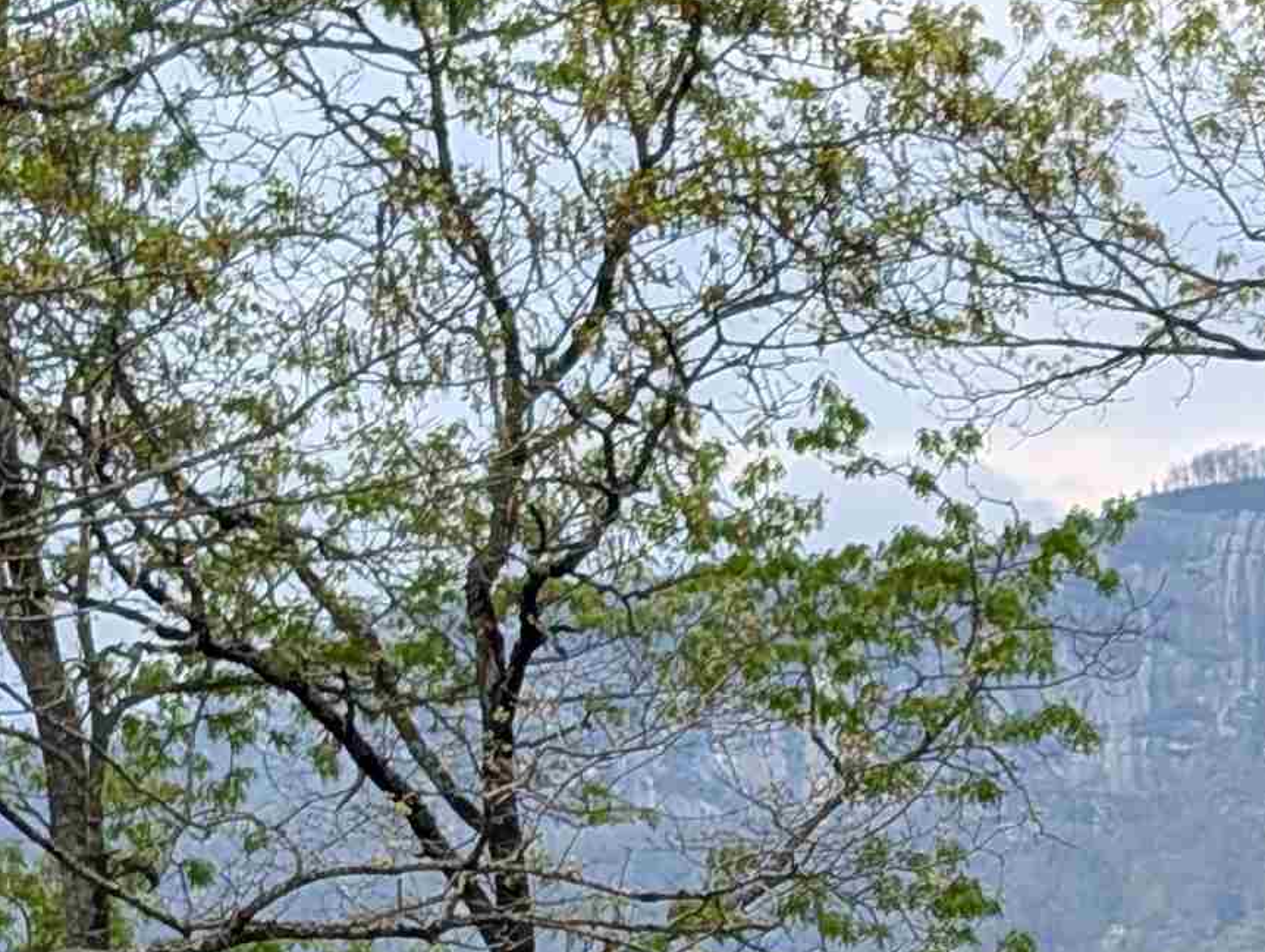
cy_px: 1319
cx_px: 1654
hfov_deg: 11.1
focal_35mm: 174
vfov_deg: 8.4
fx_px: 6367
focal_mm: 6.9
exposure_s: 1/602
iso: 22
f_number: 1.68
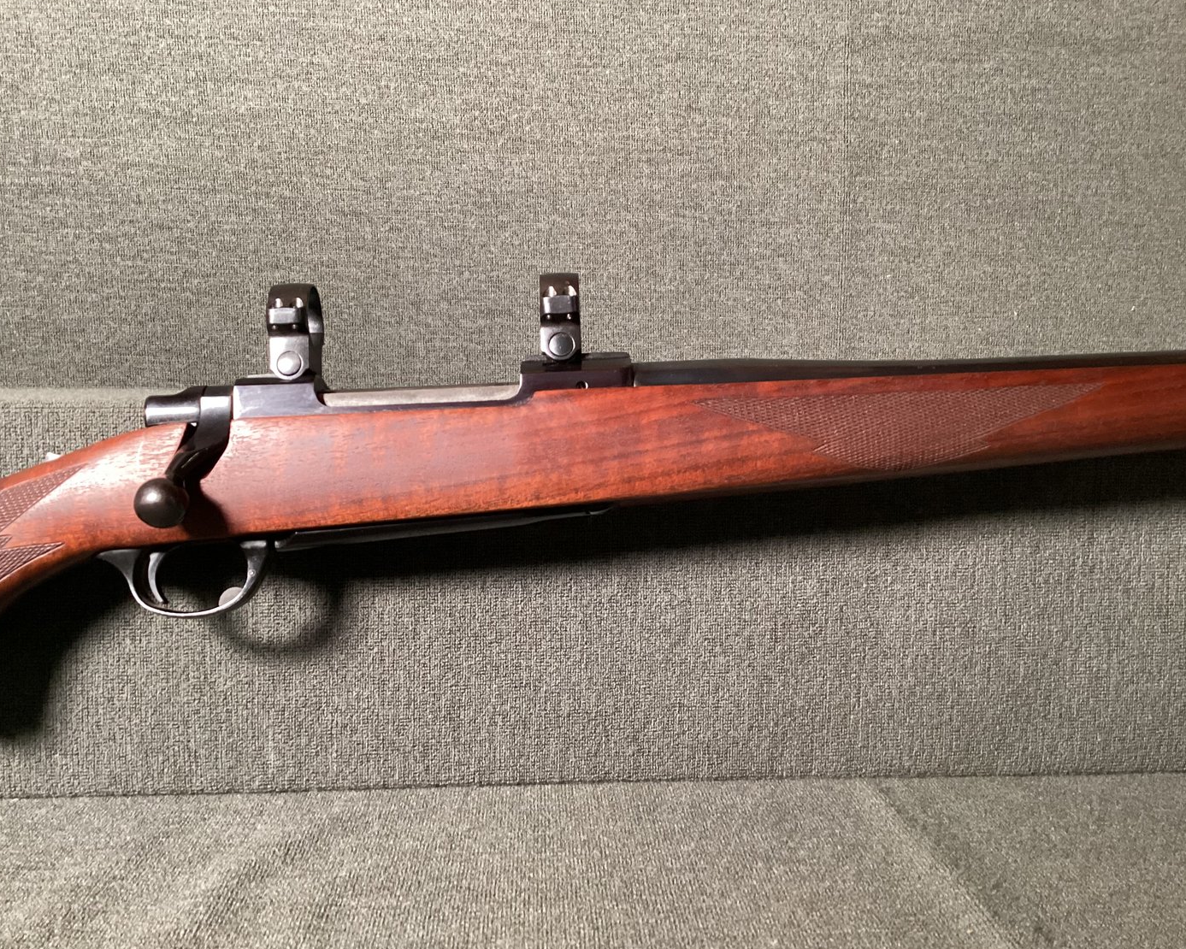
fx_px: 1158
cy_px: 475
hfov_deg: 54.2
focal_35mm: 33
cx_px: 584
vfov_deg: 44.6
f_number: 2.4
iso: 400
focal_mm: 3.3
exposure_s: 1/33
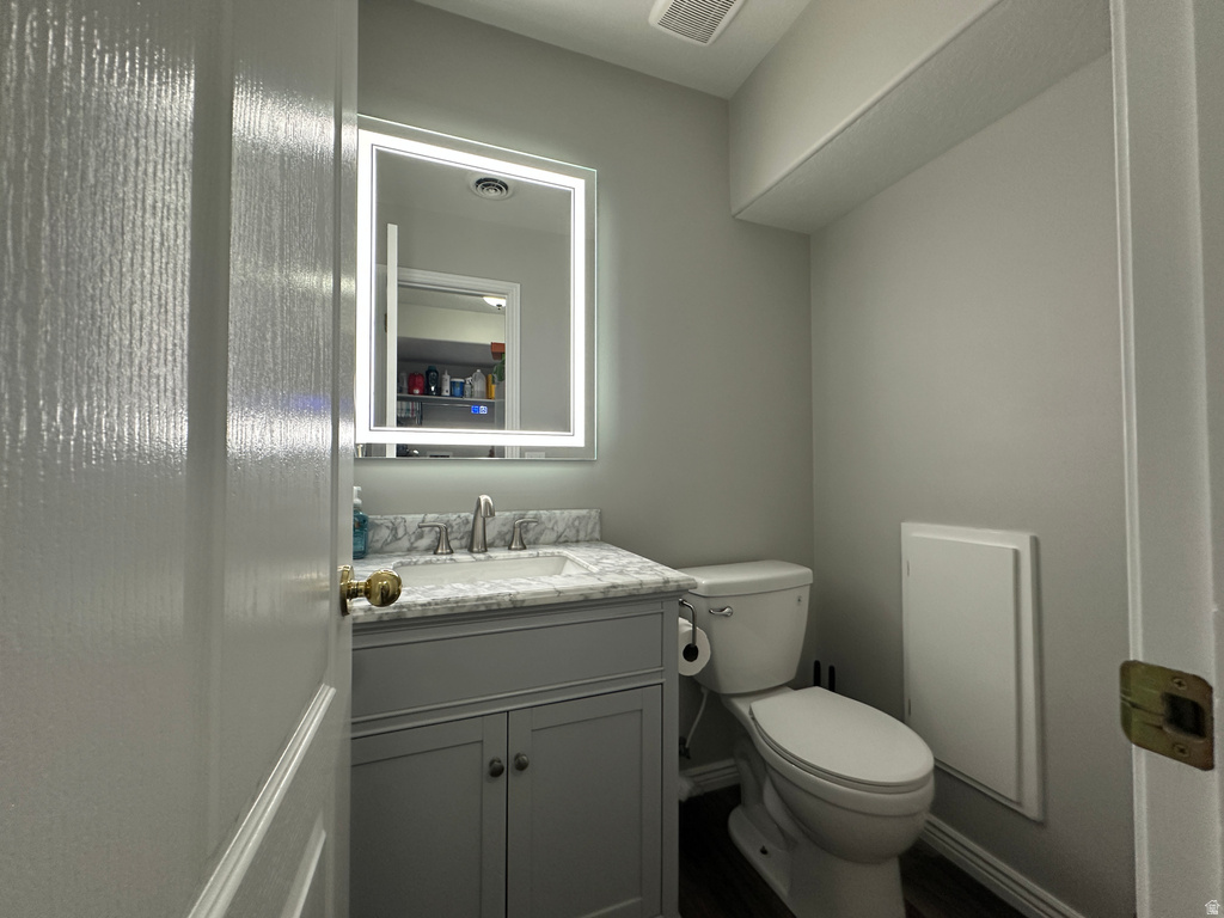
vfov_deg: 85.7
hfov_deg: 102.1
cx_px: 612
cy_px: 459
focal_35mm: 14
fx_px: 495
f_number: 2.2
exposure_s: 1/60
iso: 250
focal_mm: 2.22
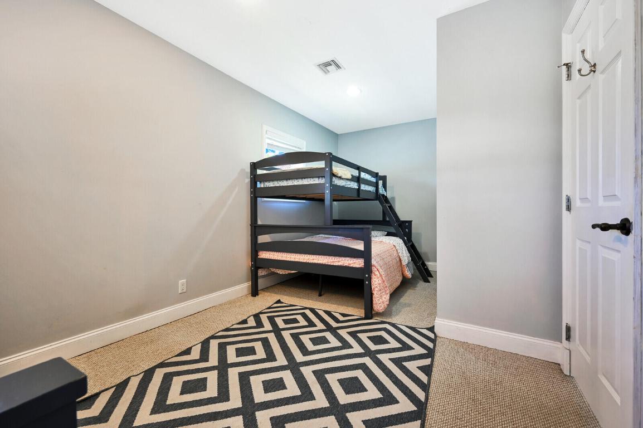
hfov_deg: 100.4
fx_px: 268
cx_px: 322
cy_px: 214
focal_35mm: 15
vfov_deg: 77.3
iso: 280
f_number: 11
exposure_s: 1/20
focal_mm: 15
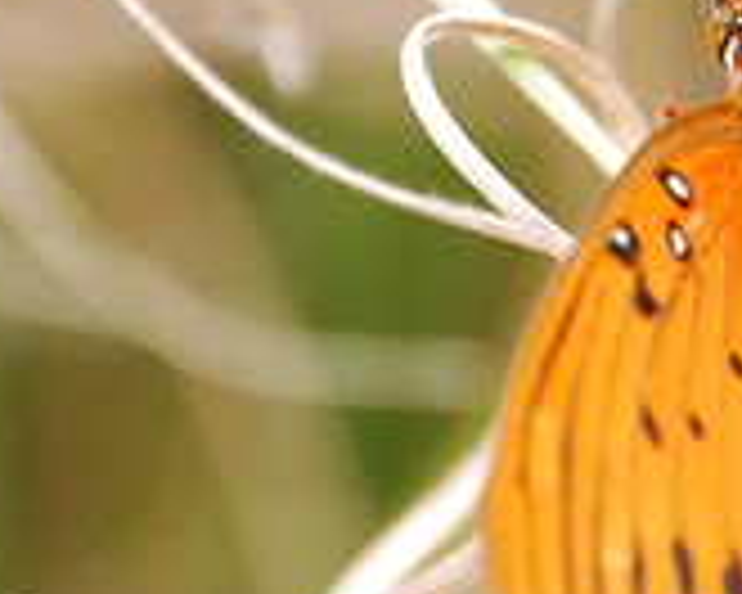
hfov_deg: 1.9
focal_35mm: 1027
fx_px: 22553
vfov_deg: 1.5
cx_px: 706
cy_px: 338
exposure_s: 1/250
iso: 1600
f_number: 10
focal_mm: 200
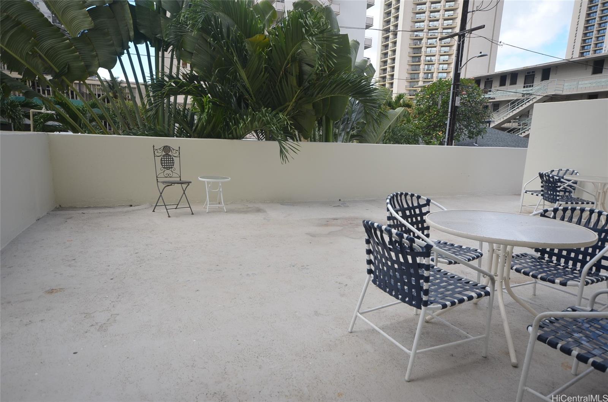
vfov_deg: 55.9
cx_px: 304
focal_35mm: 22
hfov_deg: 77.4
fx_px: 379
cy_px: 201
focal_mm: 15
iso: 200
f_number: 7.1
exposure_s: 1/200
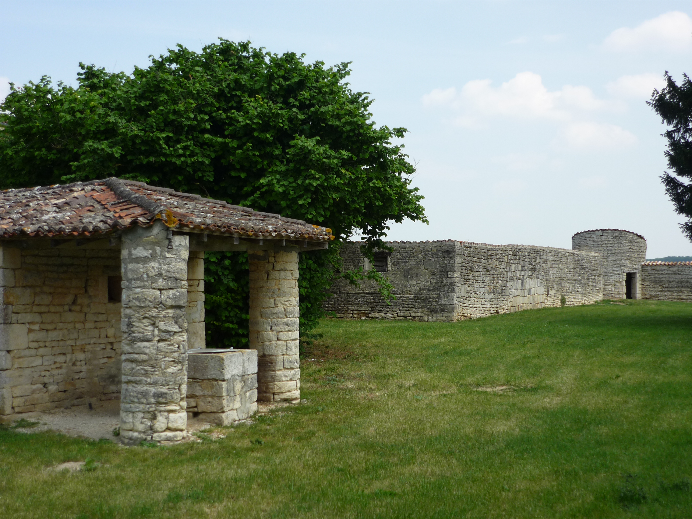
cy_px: 260
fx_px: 940
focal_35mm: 47
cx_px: 346
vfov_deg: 30.9
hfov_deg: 40.4
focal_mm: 7.8
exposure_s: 1/800
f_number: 3.1
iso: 100
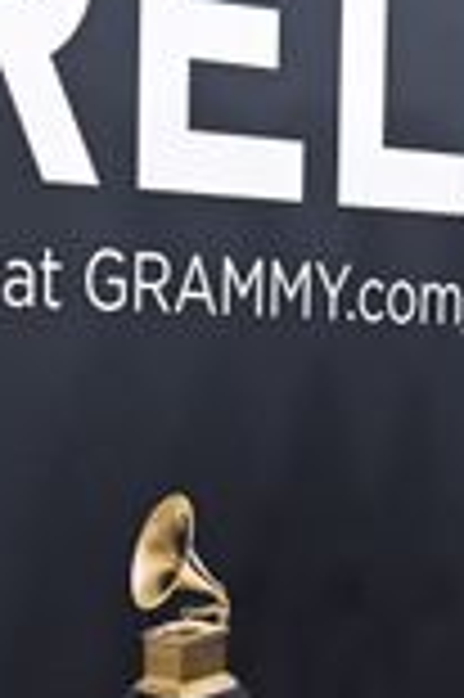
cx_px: 590
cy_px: 914
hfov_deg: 9.1
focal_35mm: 149
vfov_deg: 13.3
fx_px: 2887
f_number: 5
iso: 2500
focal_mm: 48
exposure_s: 1/400
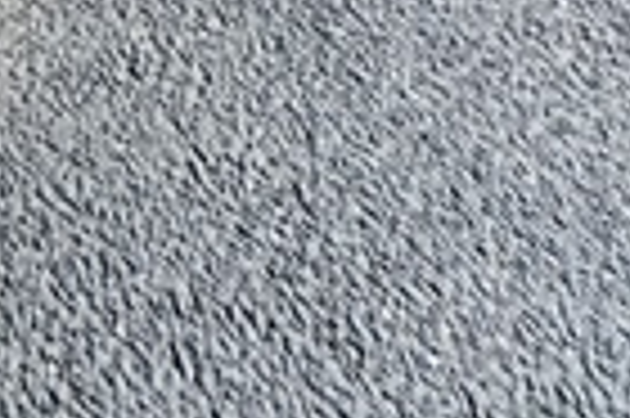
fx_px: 1276
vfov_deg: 10.7
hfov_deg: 23.2
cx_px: -272
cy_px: -903
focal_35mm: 73
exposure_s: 1/78
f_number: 2.2
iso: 320
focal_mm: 2.22
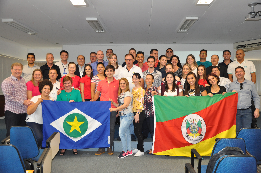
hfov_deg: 57.3
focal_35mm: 33
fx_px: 239
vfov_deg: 39.9
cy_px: 86
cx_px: 130
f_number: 3.8
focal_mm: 22
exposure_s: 1/60
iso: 800
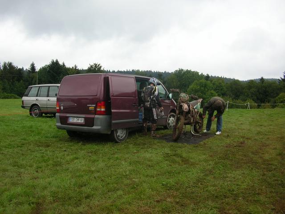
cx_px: 142
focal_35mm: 35
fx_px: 288
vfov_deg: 40.7
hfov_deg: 52.6
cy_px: 107
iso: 50
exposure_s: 1/450
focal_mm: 5.8
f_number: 2.8
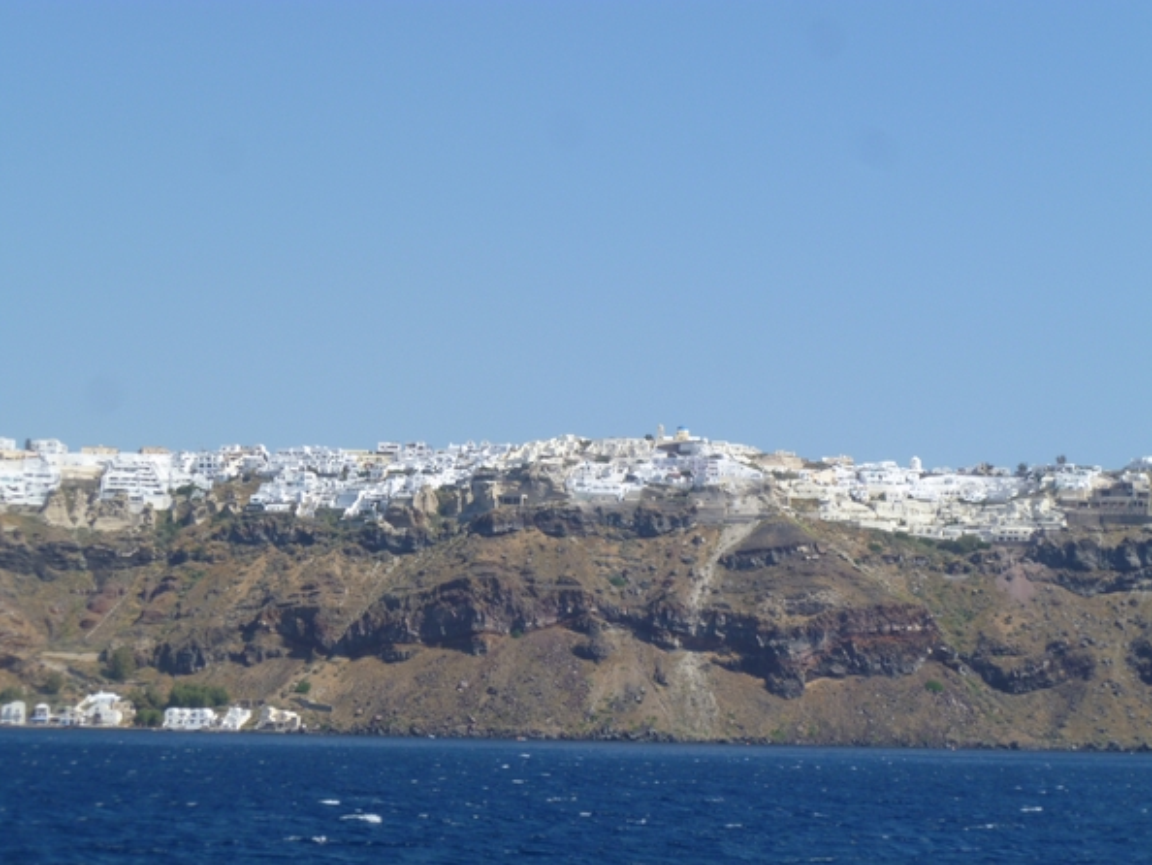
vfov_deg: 14.2
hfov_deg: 18.9
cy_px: 432
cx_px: 580
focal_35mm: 104
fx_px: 3462
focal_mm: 18.3
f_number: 4.8
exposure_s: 1/500
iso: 80
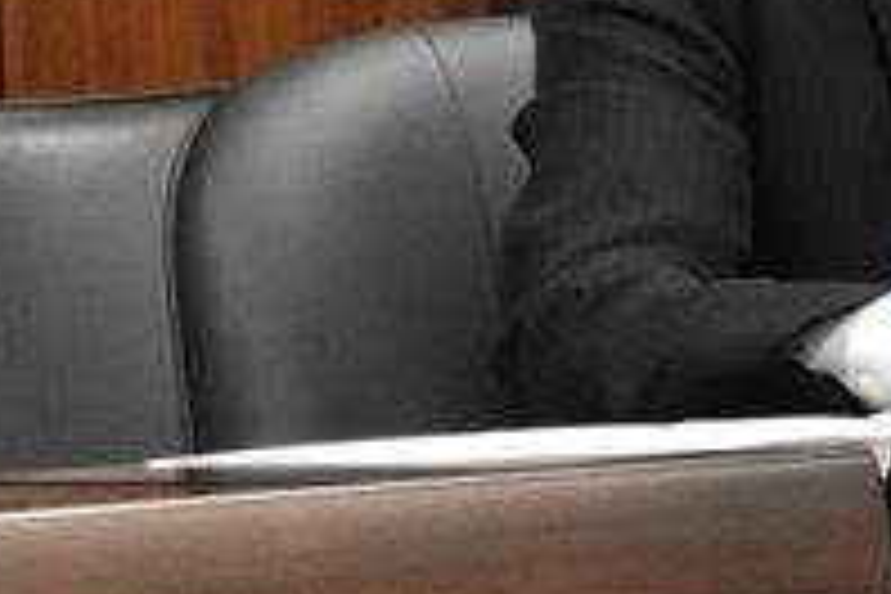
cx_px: 1440
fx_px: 23016
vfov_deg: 1.5
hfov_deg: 2.2
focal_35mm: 930
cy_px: -115
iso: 2500
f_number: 6.3
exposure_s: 1/160
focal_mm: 120
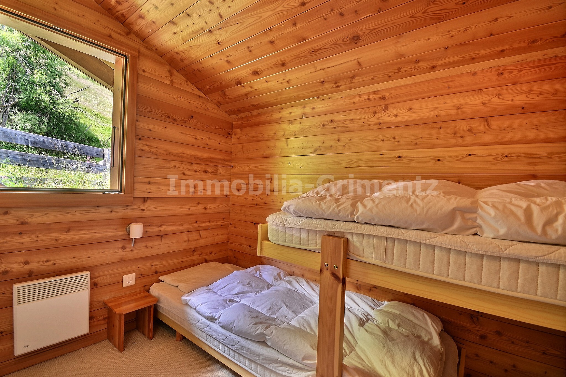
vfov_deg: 77.3
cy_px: 188
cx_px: 283
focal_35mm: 15
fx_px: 236
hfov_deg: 100.4
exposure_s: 1/2
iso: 400
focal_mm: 10
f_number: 9
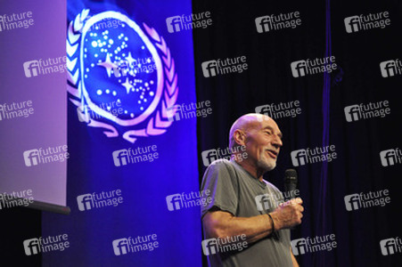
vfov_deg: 10.1
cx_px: 201
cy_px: 134
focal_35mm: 135
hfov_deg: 15.2
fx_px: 1506
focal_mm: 90
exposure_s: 1/125
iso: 1250
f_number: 4.5
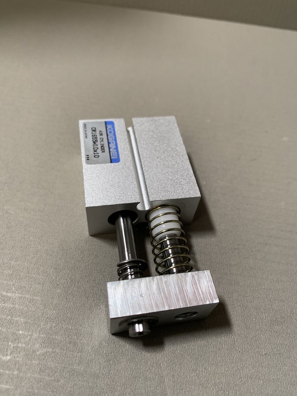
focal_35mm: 26
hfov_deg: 53.1
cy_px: 198
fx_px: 298
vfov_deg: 67.3
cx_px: 148
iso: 200
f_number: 1.8
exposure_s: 1/60
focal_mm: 4.25
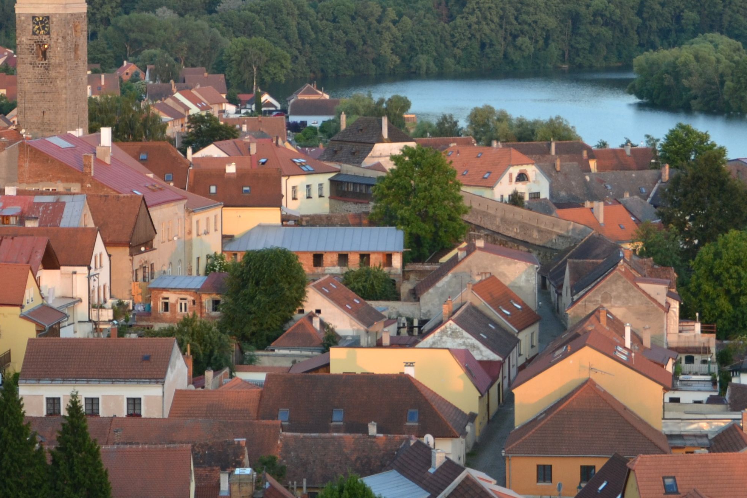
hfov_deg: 15.4
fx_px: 2760
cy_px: 97
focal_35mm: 133
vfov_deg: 10.3
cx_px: 427
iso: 220
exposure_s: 1/125
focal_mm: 38
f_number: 5.6
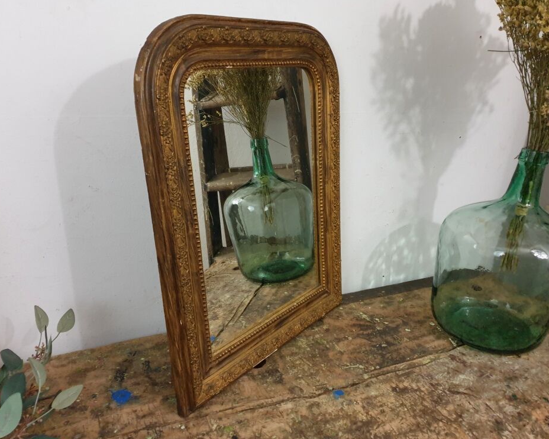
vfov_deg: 51.5
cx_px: 266
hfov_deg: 62.2
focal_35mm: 28
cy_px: 225
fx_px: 455
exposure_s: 1/50
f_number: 1.5
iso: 400
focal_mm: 4.3
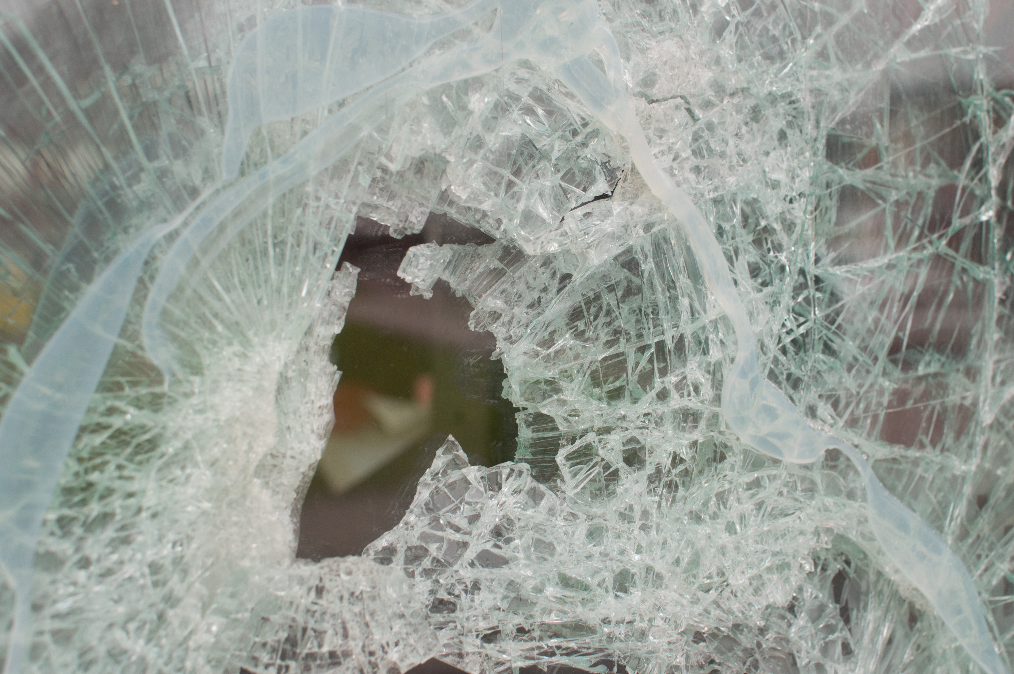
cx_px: 507
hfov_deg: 37.9
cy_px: 337
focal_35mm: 52
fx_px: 1477
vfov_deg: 25.7
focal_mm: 35
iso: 200
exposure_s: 1/160
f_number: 4.5
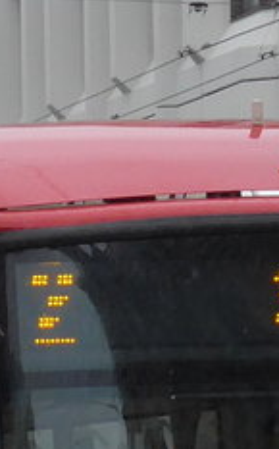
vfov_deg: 5.8
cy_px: 403
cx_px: 162
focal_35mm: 361
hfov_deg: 3.6
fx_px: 4405
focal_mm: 13.4
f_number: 3.9
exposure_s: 1/320
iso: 320
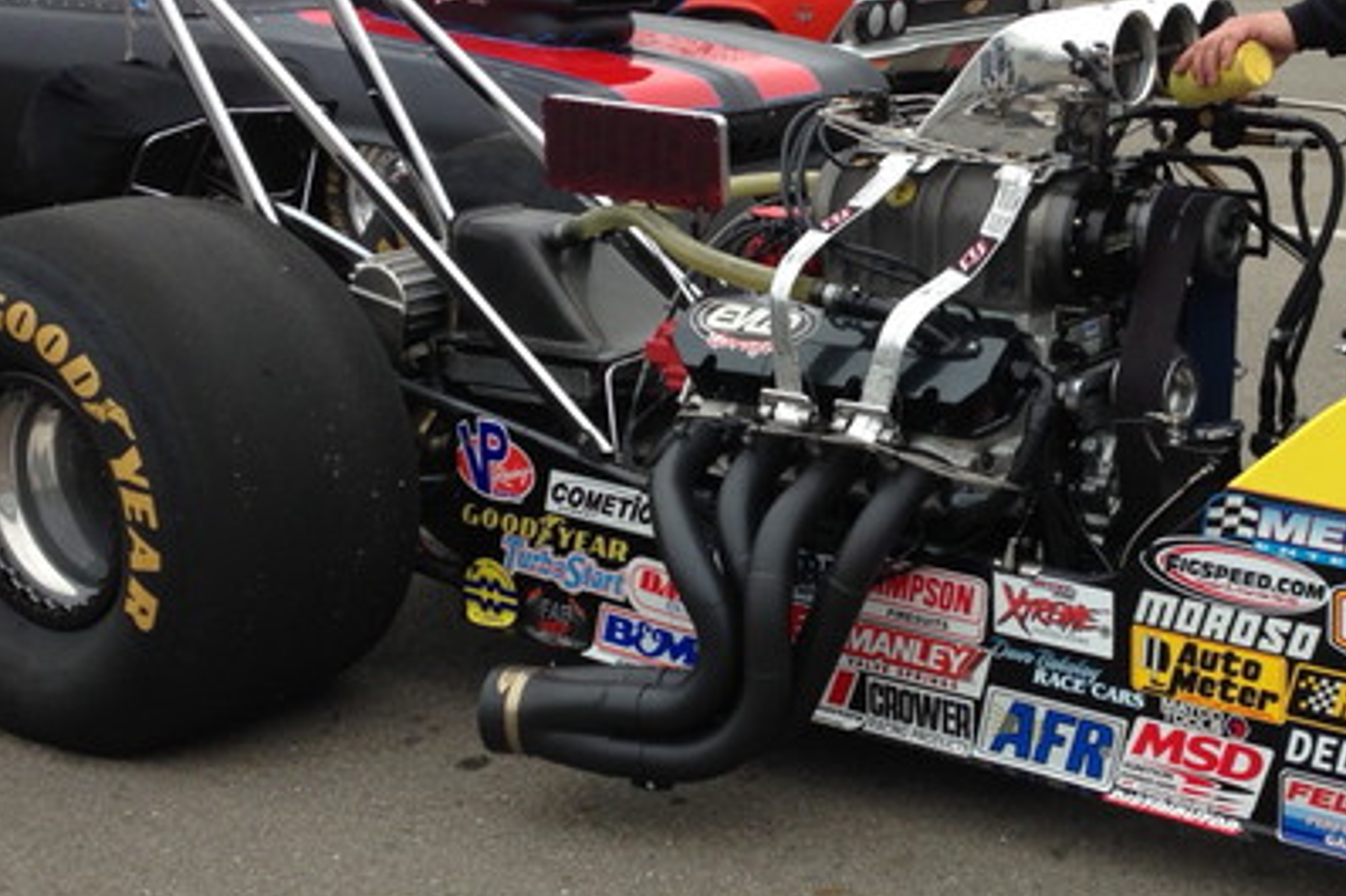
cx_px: 960
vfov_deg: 19.7
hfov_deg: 28.9
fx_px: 2579
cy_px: 480
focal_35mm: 69
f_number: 2.4
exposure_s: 1/401
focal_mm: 4.13
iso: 50
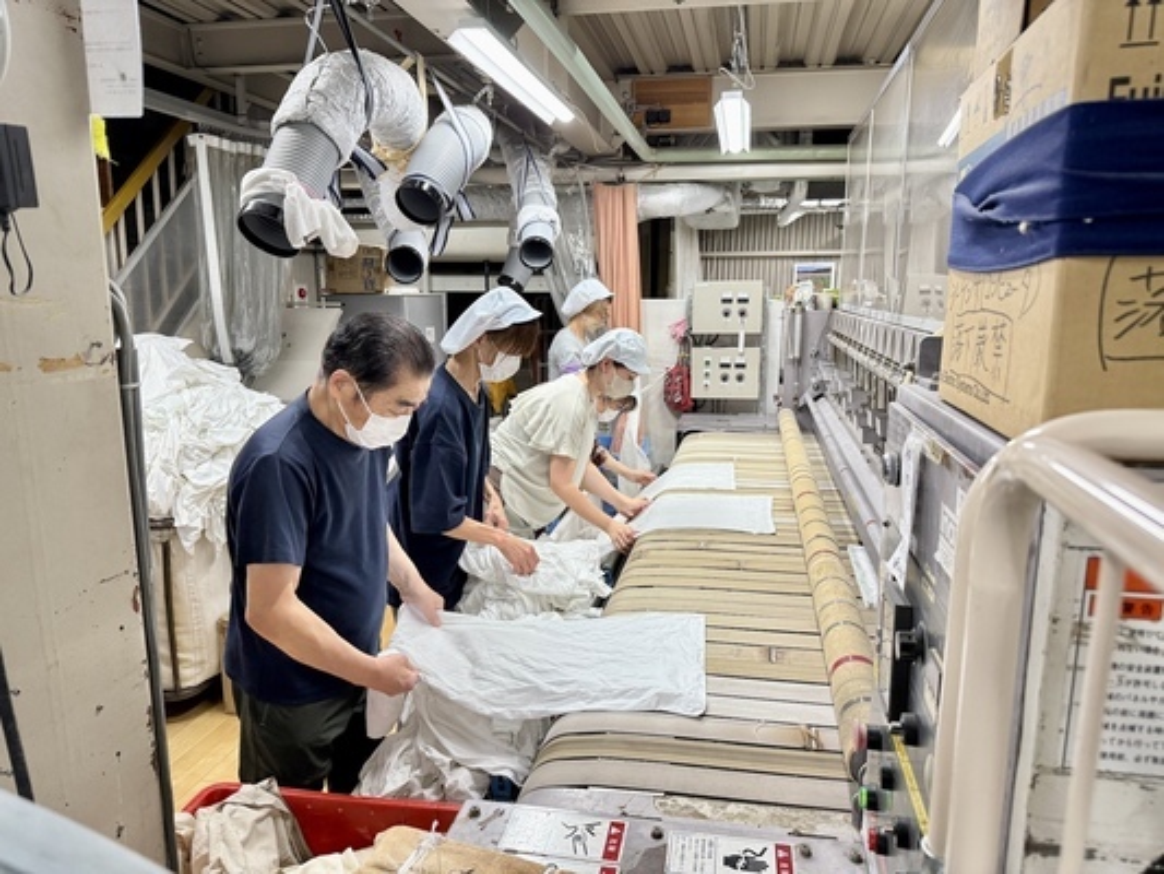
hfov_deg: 71.6
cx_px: 582
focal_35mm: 24
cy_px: 437
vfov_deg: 56.8
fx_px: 807
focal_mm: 6.76
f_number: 1.78
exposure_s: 1/120
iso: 160
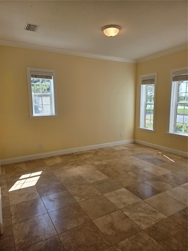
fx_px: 167
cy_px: 126
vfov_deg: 73.9
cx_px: 94
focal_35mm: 23
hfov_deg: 58.9
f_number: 1.7
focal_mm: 6.3
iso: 12
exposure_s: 1/140
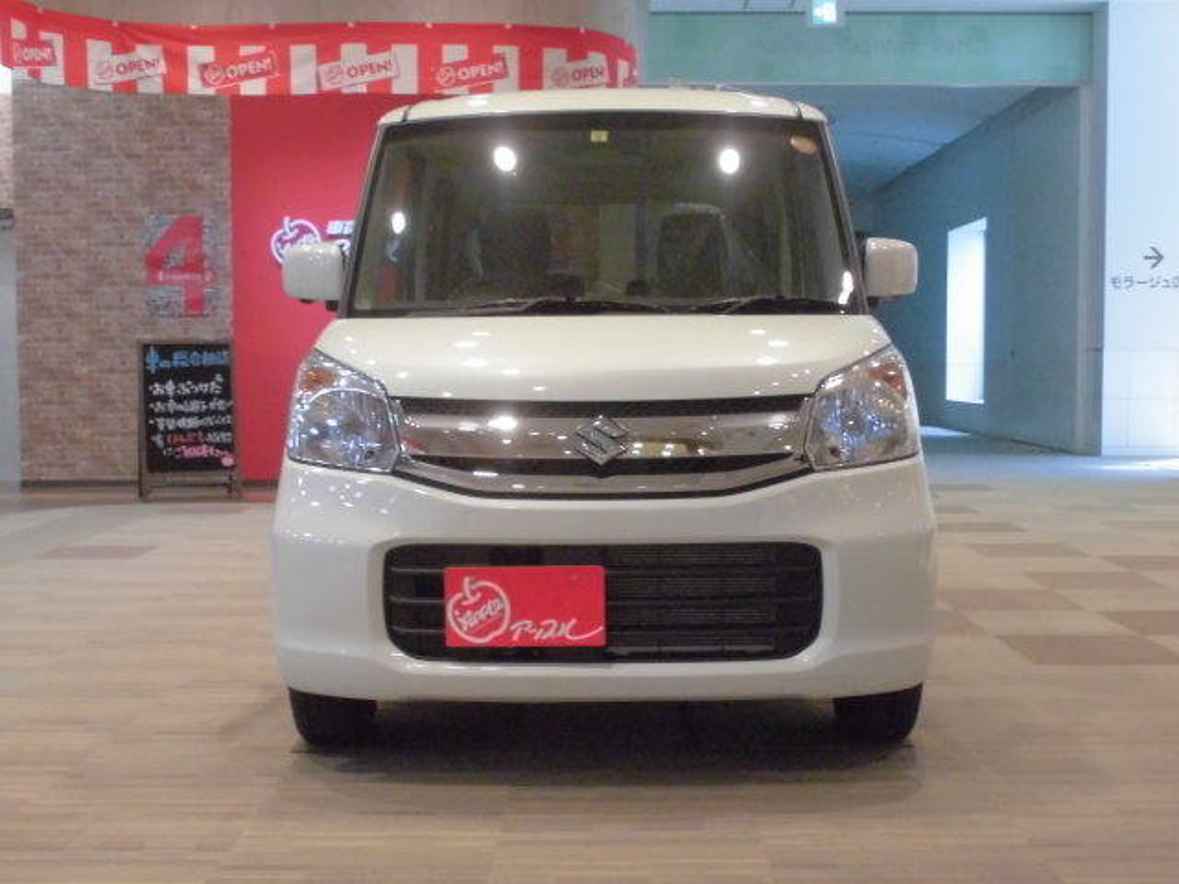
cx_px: 590
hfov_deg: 43.9
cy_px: 442
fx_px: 1465
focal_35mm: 43
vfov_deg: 33.6
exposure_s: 1/60
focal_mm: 7.8
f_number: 4.5
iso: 800
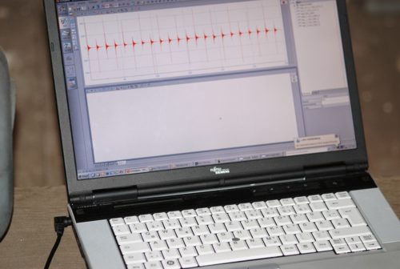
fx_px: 1754
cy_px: 134
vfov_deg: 8.8
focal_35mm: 158
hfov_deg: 13.0
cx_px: 200
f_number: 2.8
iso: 200
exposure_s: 1/60
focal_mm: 105
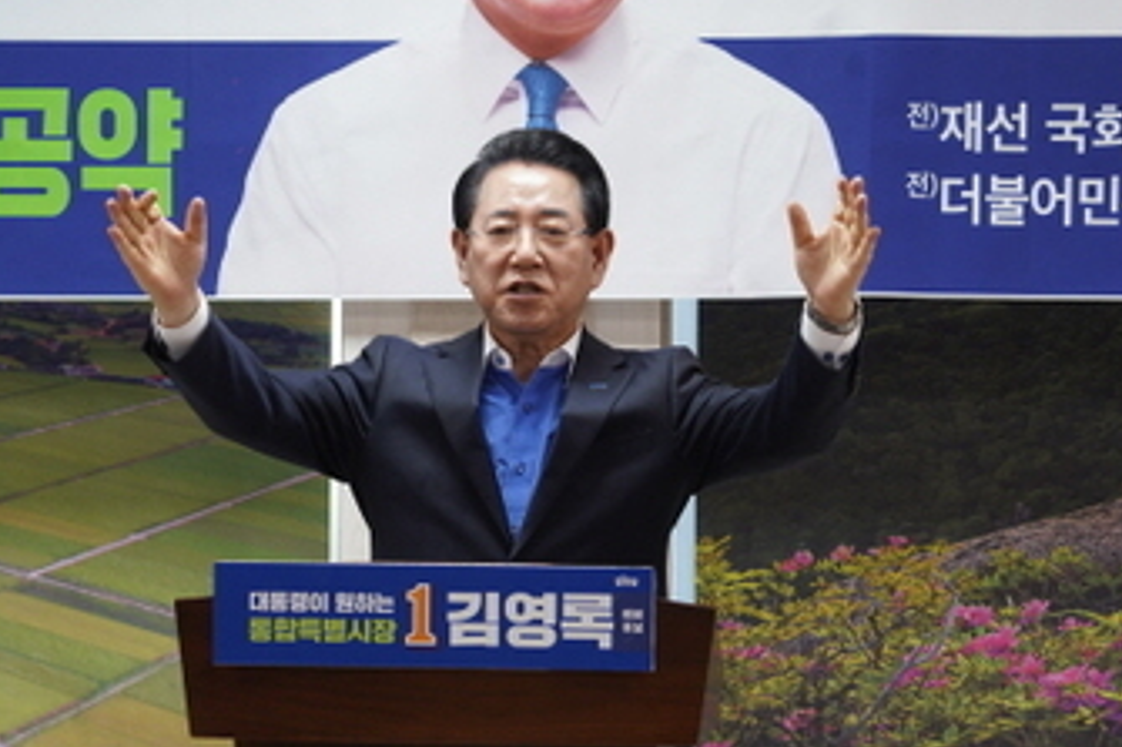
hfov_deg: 13.5
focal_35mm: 152
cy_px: 412
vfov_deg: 9.0
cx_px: 512
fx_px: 4735
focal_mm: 113
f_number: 5.6
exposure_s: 1/60
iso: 800
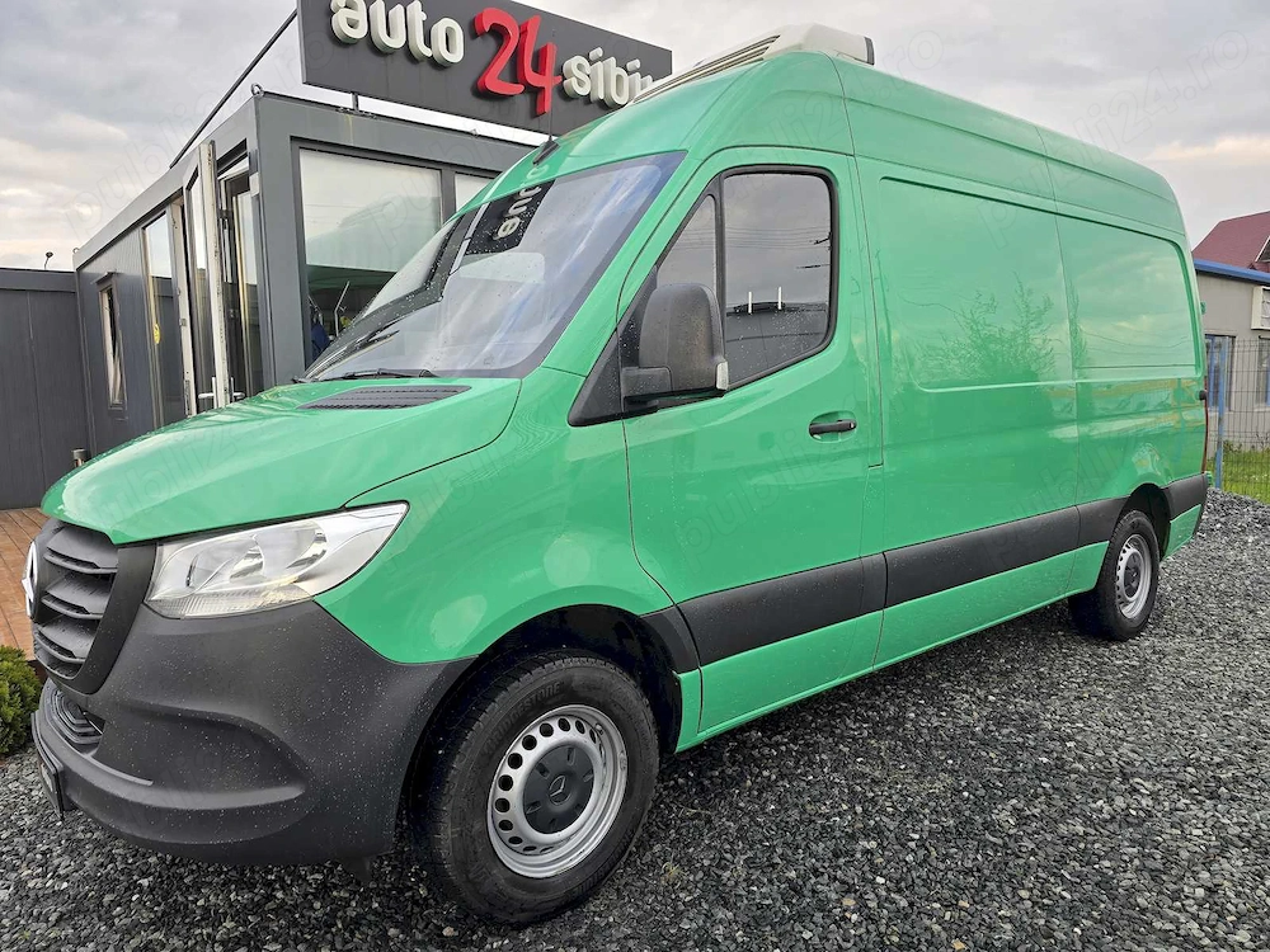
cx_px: 635
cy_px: 476
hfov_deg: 73.9
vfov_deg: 58.9
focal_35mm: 23
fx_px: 844
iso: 32
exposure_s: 1/180
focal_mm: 6.3
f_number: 1.7
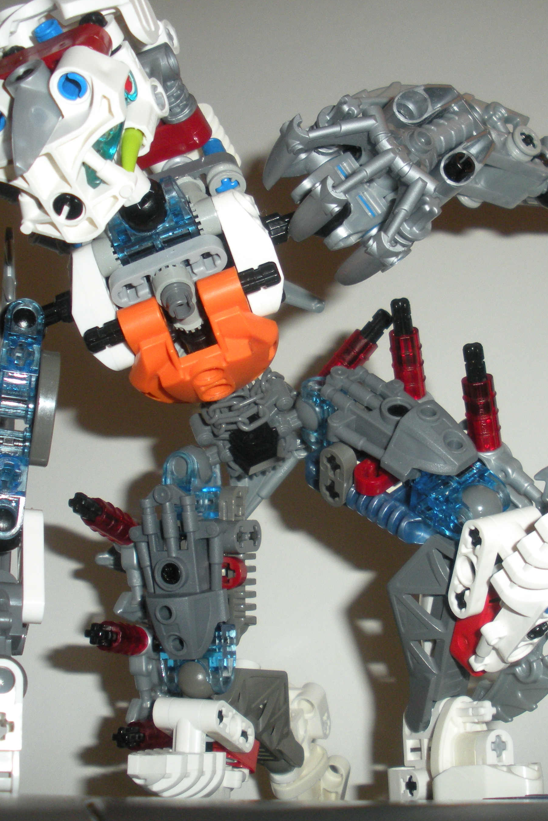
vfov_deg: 40.3
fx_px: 1119
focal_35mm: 49
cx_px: 313
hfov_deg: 27.5
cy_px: 408
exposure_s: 1/60
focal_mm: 6.3
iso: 200
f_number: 3.5
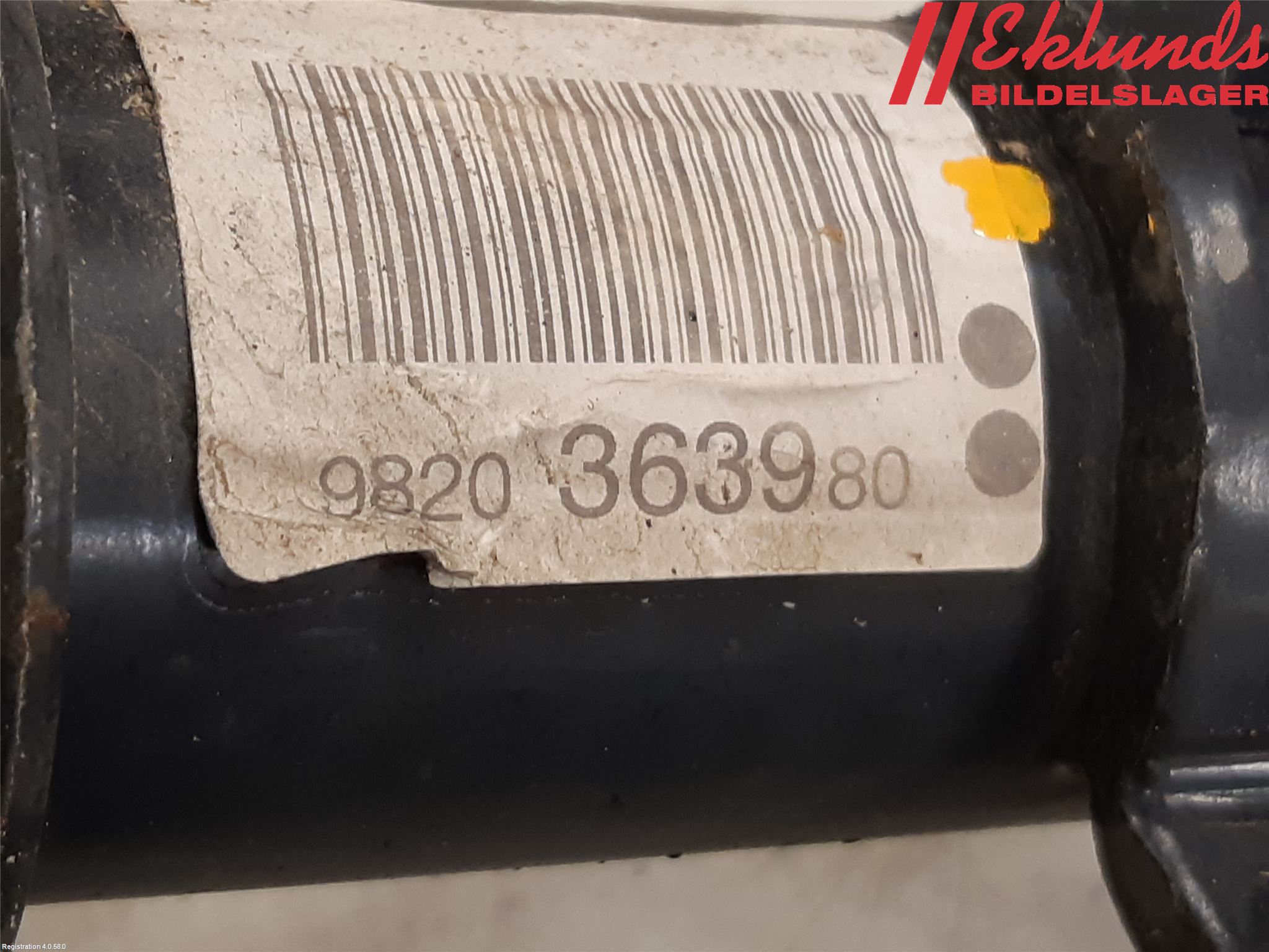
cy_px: 476
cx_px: 634
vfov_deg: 53.1
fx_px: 953
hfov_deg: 67.3
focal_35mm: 26
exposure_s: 1/50
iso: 125
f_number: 1.7
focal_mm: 3.93
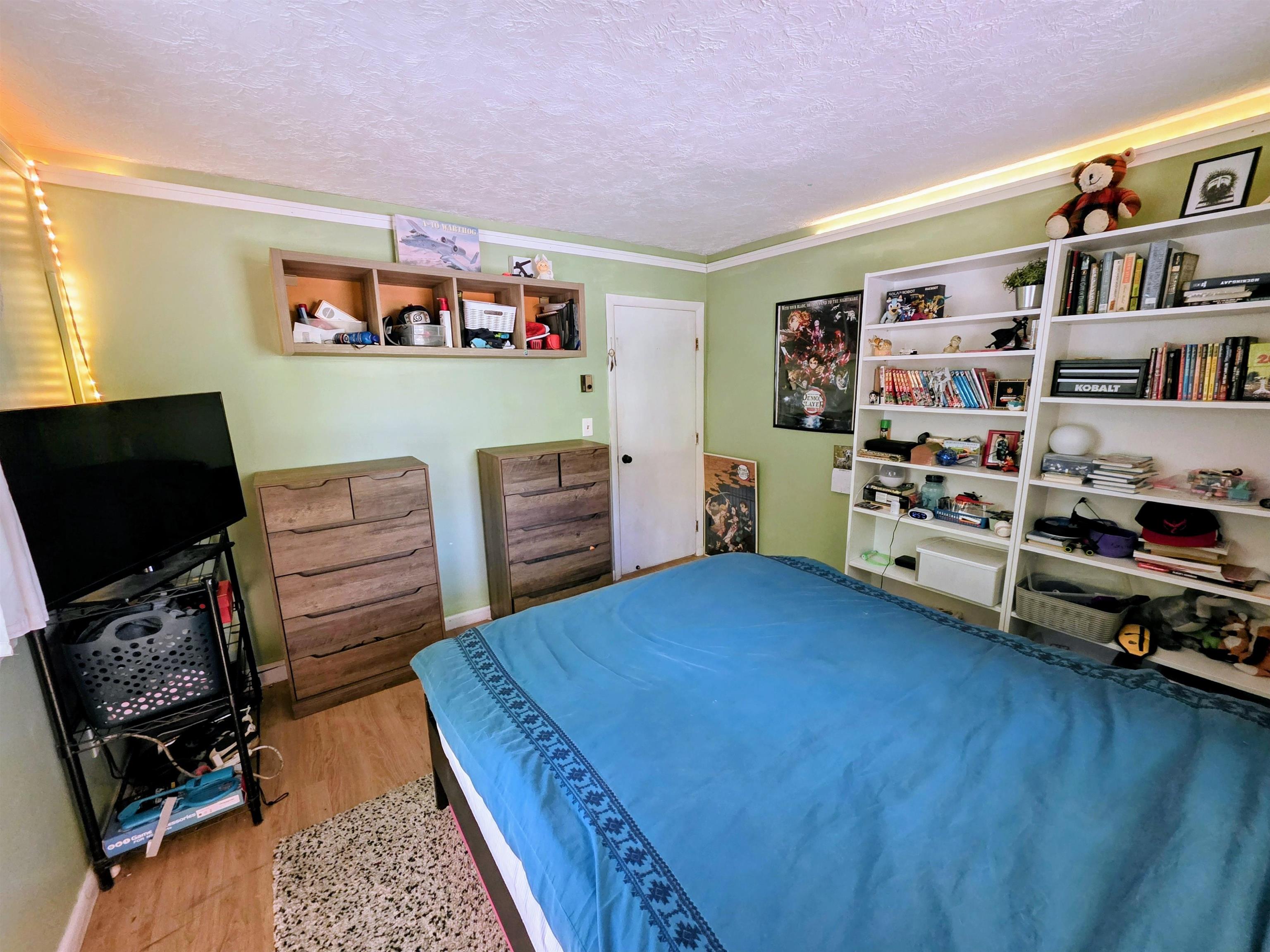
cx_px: 635
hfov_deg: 106.2
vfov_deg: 89.9
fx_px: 477
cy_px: 476
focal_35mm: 13
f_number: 1.9
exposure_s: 1/60
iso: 640
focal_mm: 2.2
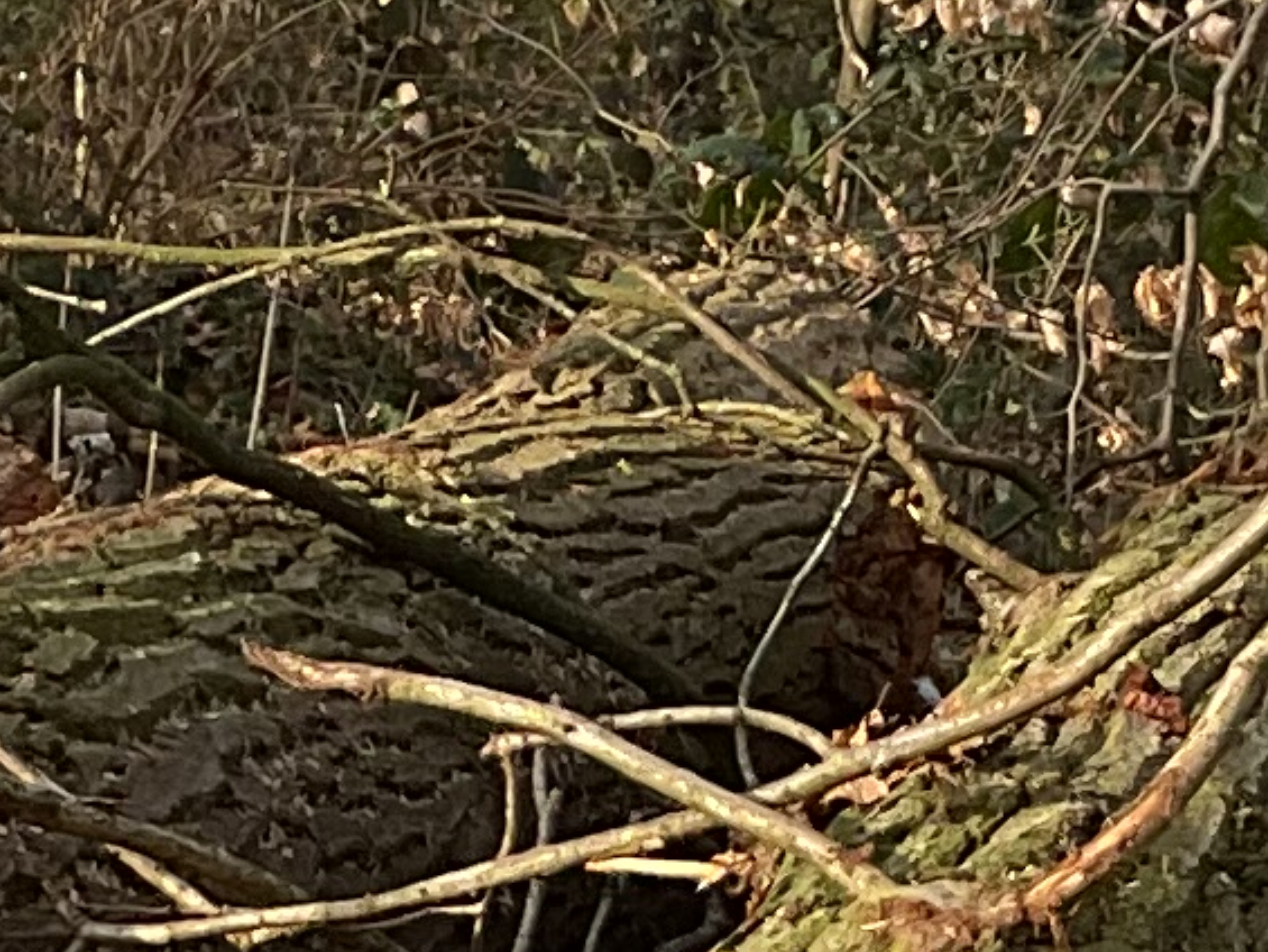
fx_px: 7584
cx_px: 774
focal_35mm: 207
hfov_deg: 9.6
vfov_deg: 7.1
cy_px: 1248
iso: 16
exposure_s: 1/331
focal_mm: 3
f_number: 1.8
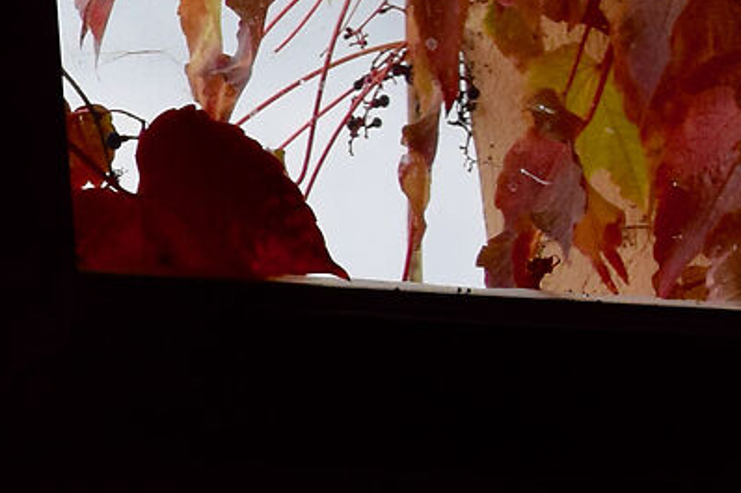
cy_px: 65
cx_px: -525
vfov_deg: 6.9
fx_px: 4094
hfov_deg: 9.9
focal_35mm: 199
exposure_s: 1/320
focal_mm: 22
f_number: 7.1
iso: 400
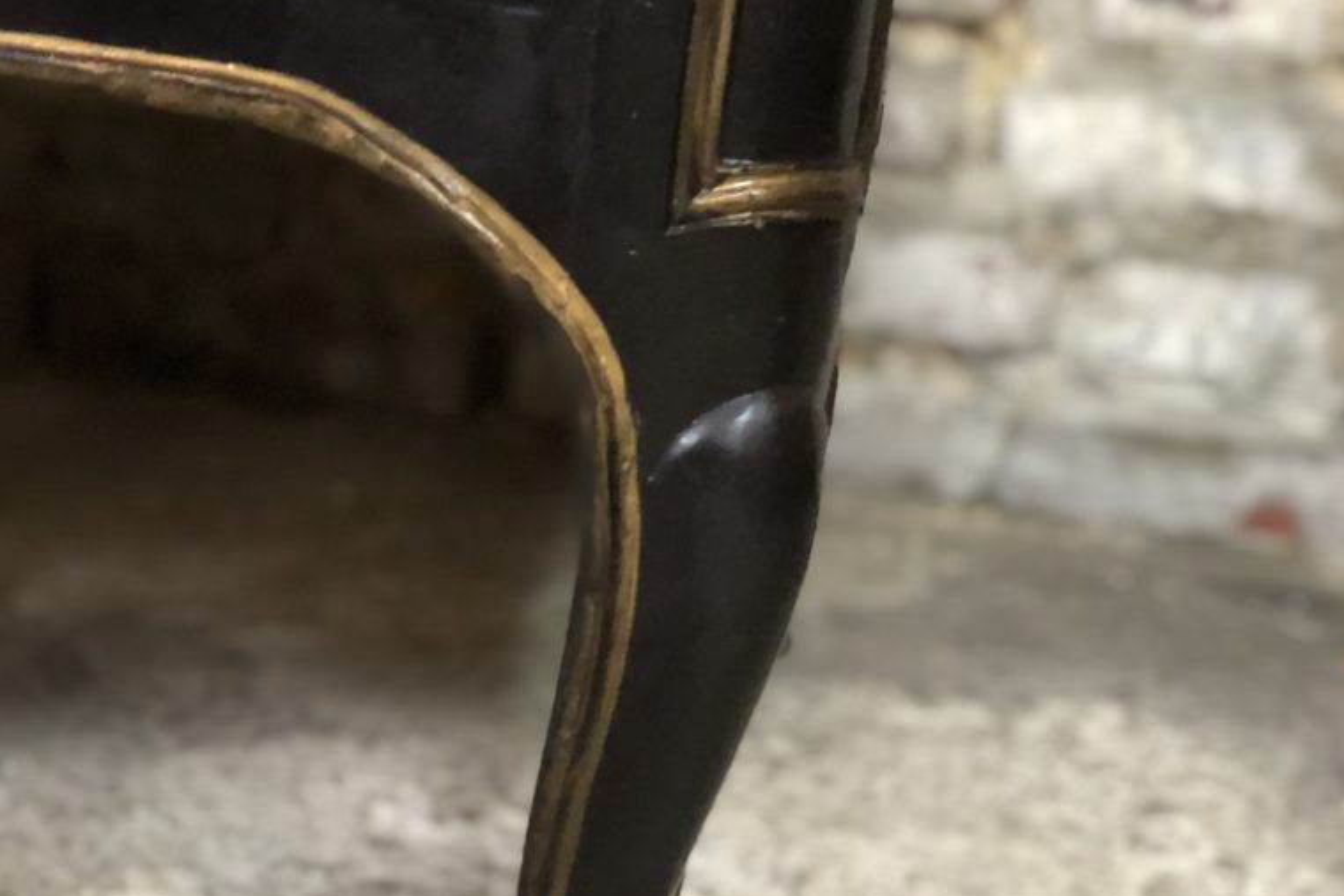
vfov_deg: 18.6
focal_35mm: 73
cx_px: 678
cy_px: 552
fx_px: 2725
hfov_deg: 27.7
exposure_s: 1/8
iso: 200
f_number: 2.4
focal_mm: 6
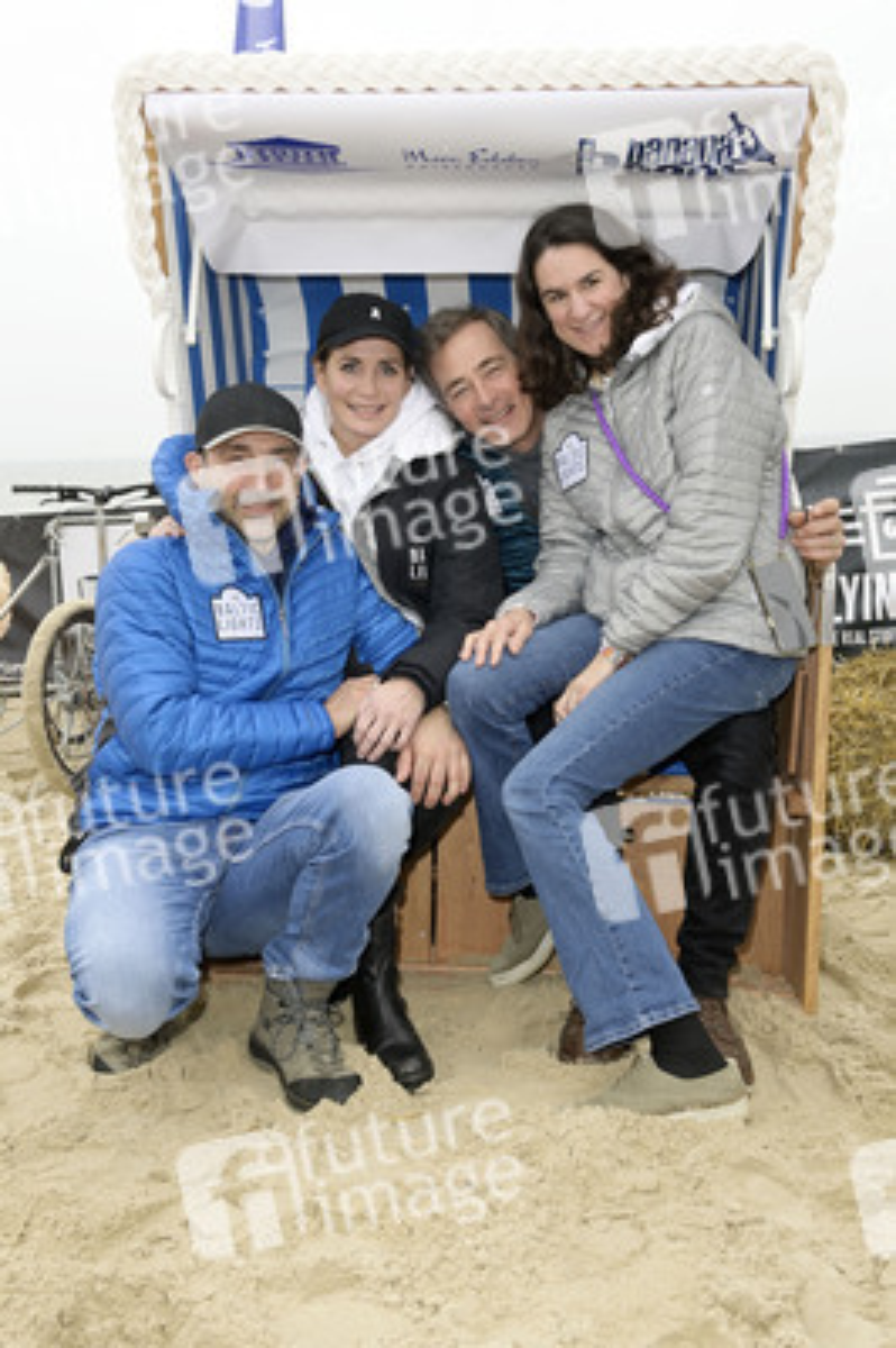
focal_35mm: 38
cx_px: 448
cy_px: 674
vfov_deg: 50.7
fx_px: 1421
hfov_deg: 35.0
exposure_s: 1/250
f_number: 6.3
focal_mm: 38
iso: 640
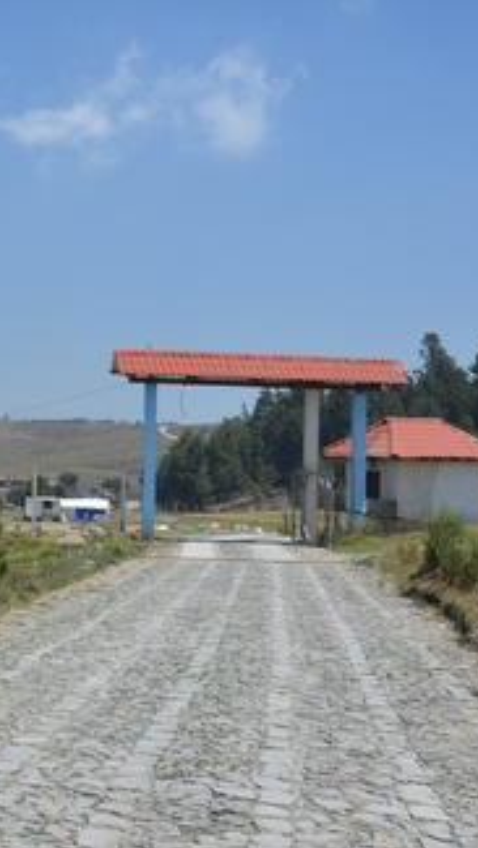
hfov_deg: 21.6
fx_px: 1193
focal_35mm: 53
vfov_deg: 39.2
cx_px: -26
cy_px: 427
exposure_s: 1/320
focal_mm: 22
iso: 100
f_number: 9
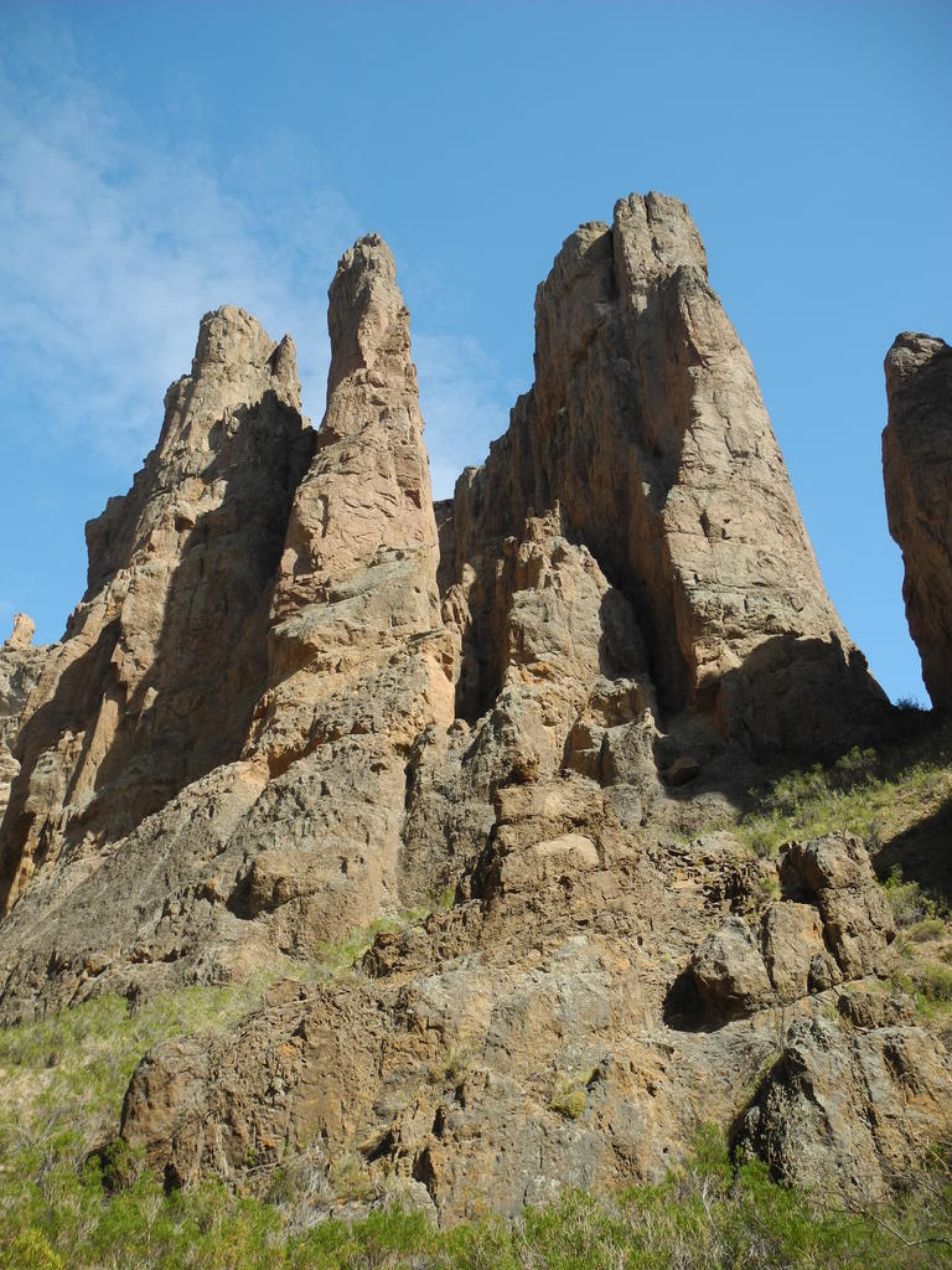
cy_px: 635
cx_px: 476
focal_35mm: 28
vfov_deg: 63.4
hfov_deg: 49.7
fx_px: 1027
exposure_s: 1/800
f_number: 2.8
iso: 100
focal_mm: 6
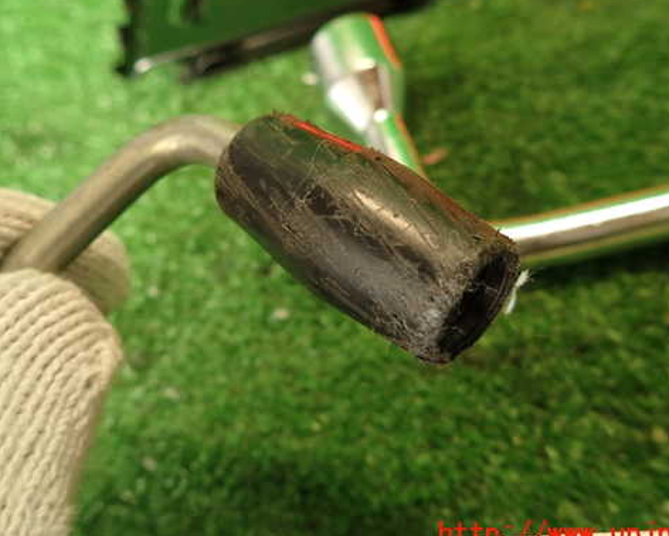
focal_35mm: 31
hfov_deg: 57.2
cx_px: 333
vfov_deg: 47.0
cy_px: 234
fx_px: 614
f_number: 2
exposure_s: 1/40
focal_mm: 4.5
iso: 200
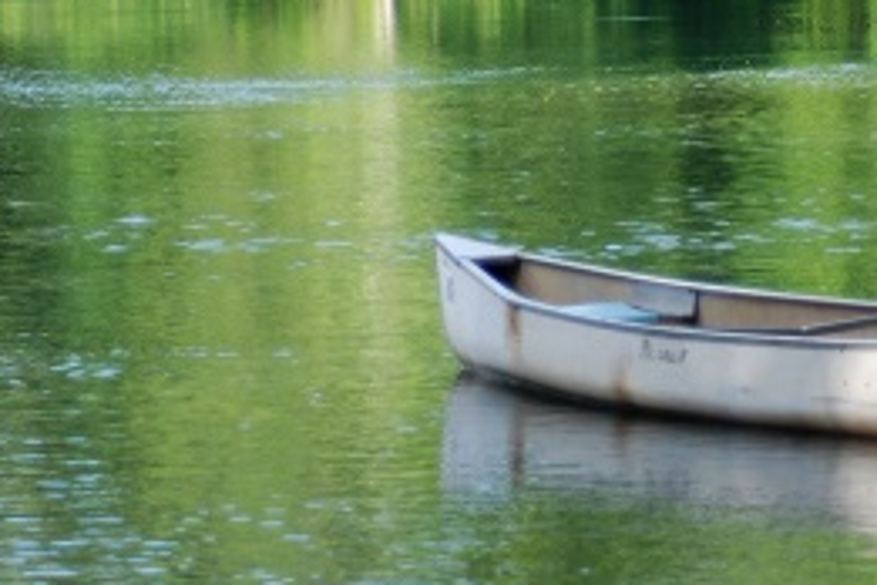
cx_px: 487
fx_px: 6285
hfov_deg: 8.0
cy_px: -30
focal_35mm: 258
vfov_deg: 5.3
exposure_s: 1/320
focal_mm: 70
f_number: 4.5
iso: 200
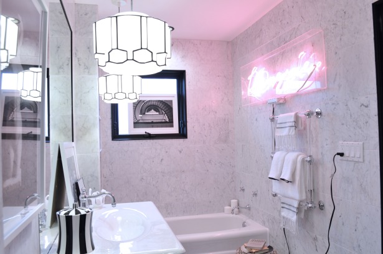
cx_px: 192
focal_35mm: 30
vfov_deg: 43.5
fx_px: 319
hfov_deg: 62.0
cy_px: 127
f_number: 7.1
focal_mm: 20
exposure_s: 1/20
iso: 800
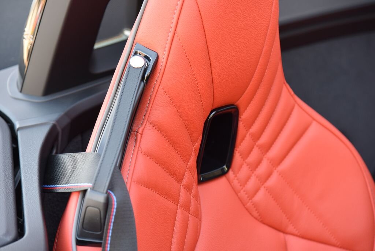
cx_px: 188
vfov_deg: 11.4
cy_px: 126
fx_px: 1251
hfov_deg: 17.1
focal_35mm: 120
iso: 500
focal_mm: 120
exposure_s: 1/80
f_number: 4.5
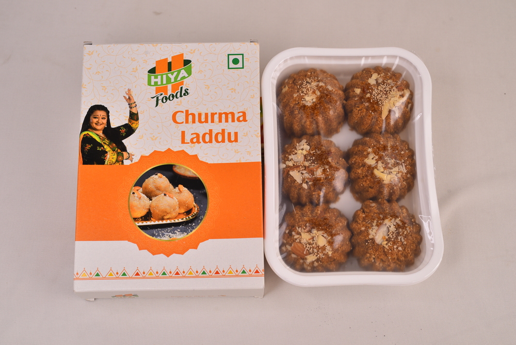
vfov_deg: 27.0
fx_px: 717
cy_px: 172
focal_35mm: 50
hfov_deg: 39.6
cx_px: 258
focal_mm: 50
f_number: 9
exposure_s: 1/125
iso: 320
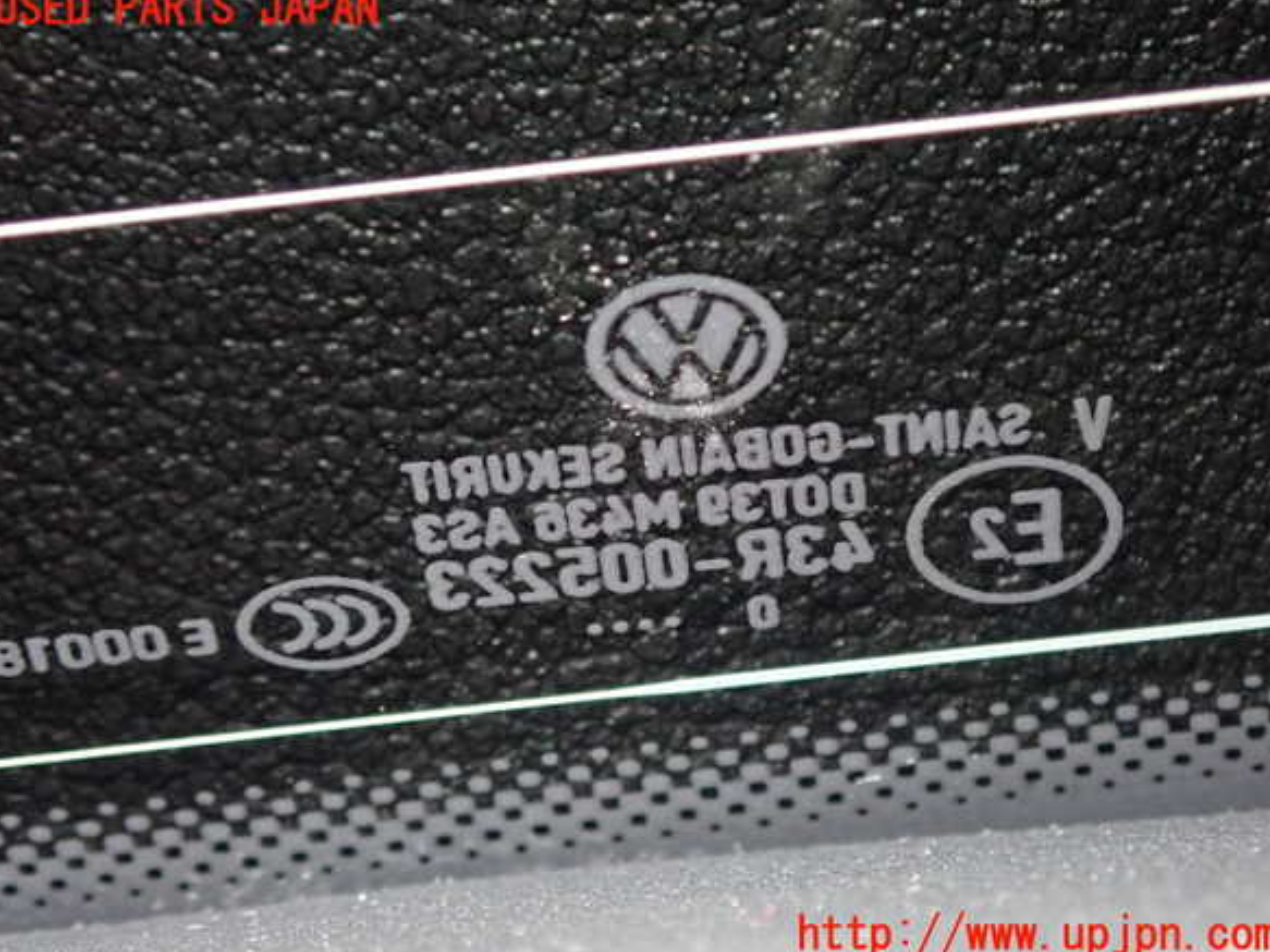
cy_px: 473
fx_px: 3778
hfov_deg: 19.1
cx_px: 636
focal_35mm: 103
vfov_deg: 14.4
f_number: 14
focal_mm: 18
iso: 800
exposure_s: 1/100
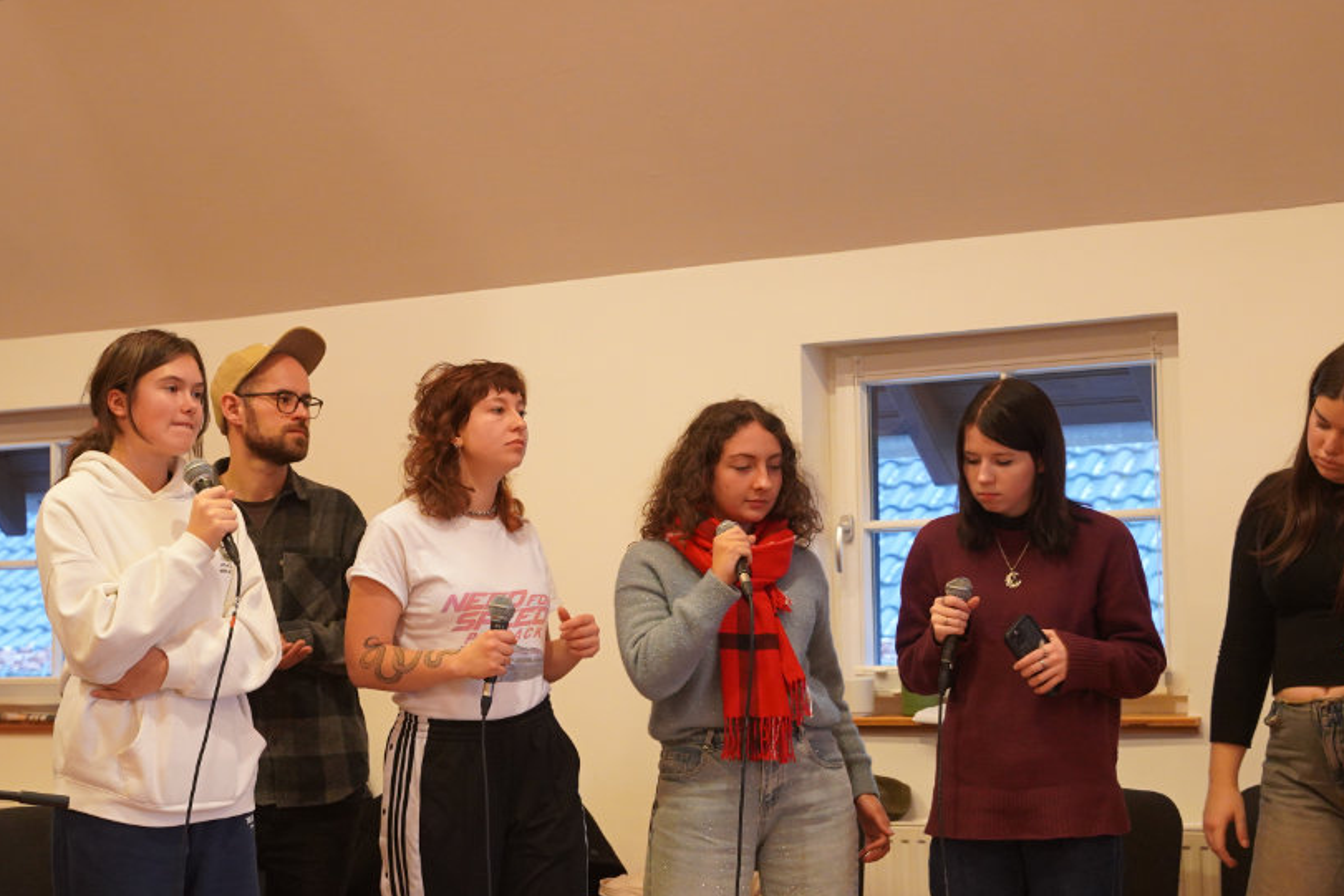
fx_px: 2651
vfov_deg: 19.2
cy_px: 572
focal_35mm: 71
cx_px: 487
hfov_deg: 28.3
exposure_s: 1/160
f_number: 4
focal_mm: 45
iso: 2500
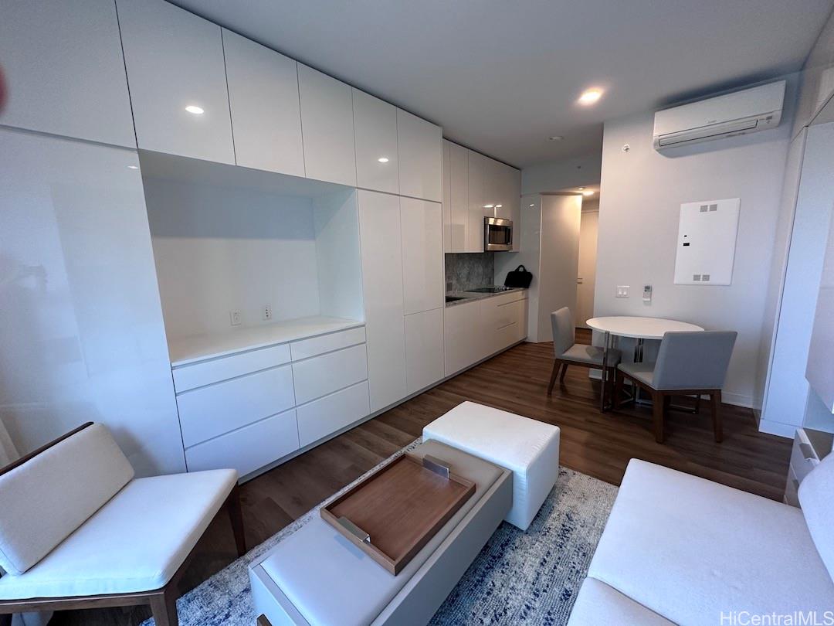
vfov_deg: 85.7
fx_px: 337
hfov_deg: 102.1
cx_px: 417
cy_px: 313
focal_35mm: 14
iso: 250
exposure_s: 1/120
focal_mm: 2.22
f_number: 2.2
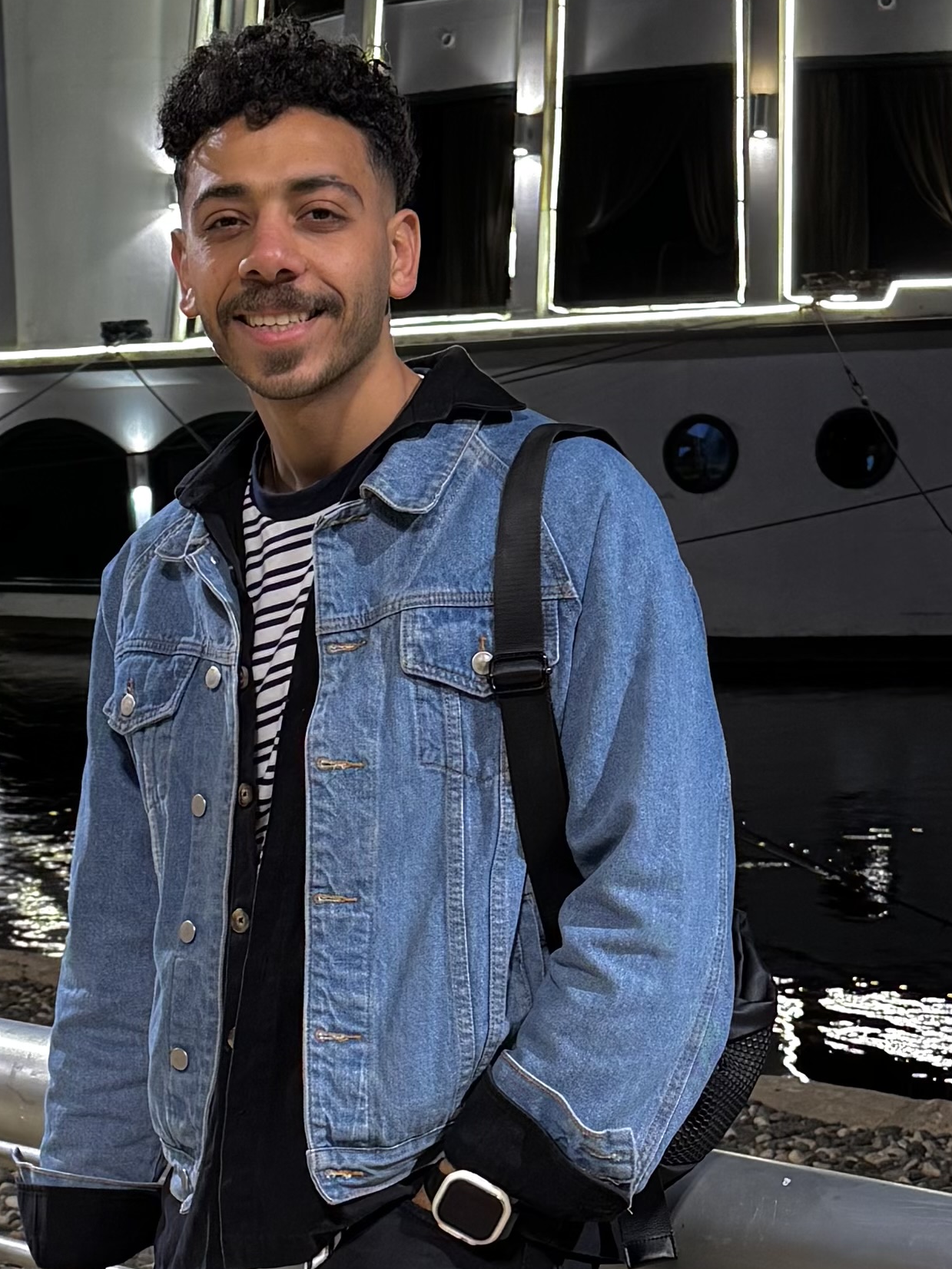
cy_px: 782
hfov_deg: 17.7
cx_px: 323
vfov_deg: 23.5
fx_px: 3044
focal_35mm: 83
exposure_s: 1/50
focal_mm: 6.76
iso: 320
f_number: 1.78
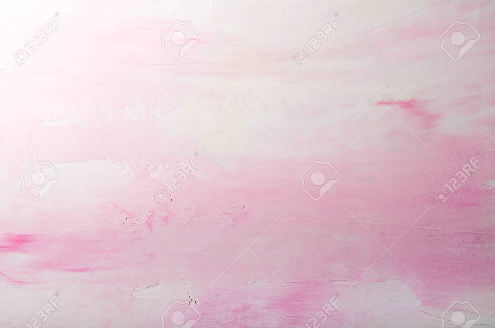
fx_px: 1029
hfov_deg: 27.0
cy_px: 164
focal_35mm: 75
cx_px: 248
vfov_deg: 18.1
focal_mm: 50
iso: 100
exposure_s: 1/160
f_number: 9
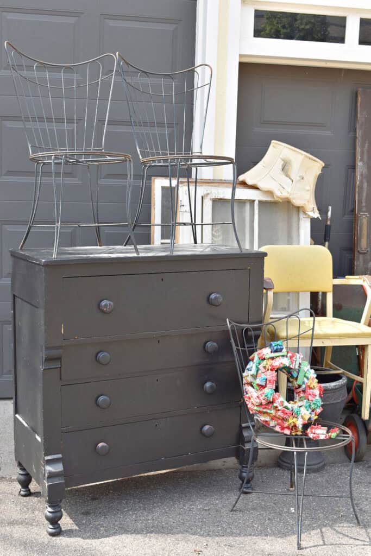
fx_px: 719
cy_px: 278
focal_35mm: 46
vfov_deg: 42.3
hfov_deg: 29.0
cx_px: 186
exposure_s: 1/250
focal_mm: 31
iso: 400
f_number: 8
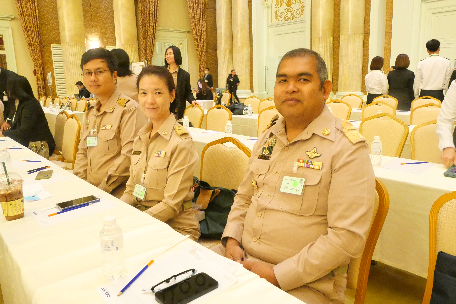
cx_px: 236
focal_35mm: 25
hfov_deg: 71.5
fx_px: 317
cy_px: 146
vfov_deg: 51.3
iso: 6400
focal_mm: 12
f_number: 7.1
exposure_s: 1/20
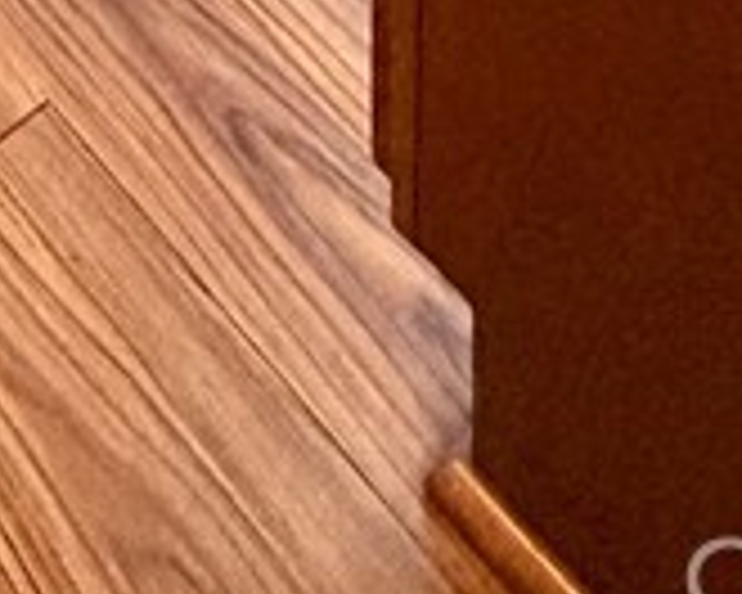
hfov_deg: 21.8
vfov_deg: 8.7
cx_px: 27
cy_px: -1660
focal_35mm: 85
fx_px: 1867
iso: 250
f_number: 2.2
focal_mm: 2.22
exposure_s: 1/60
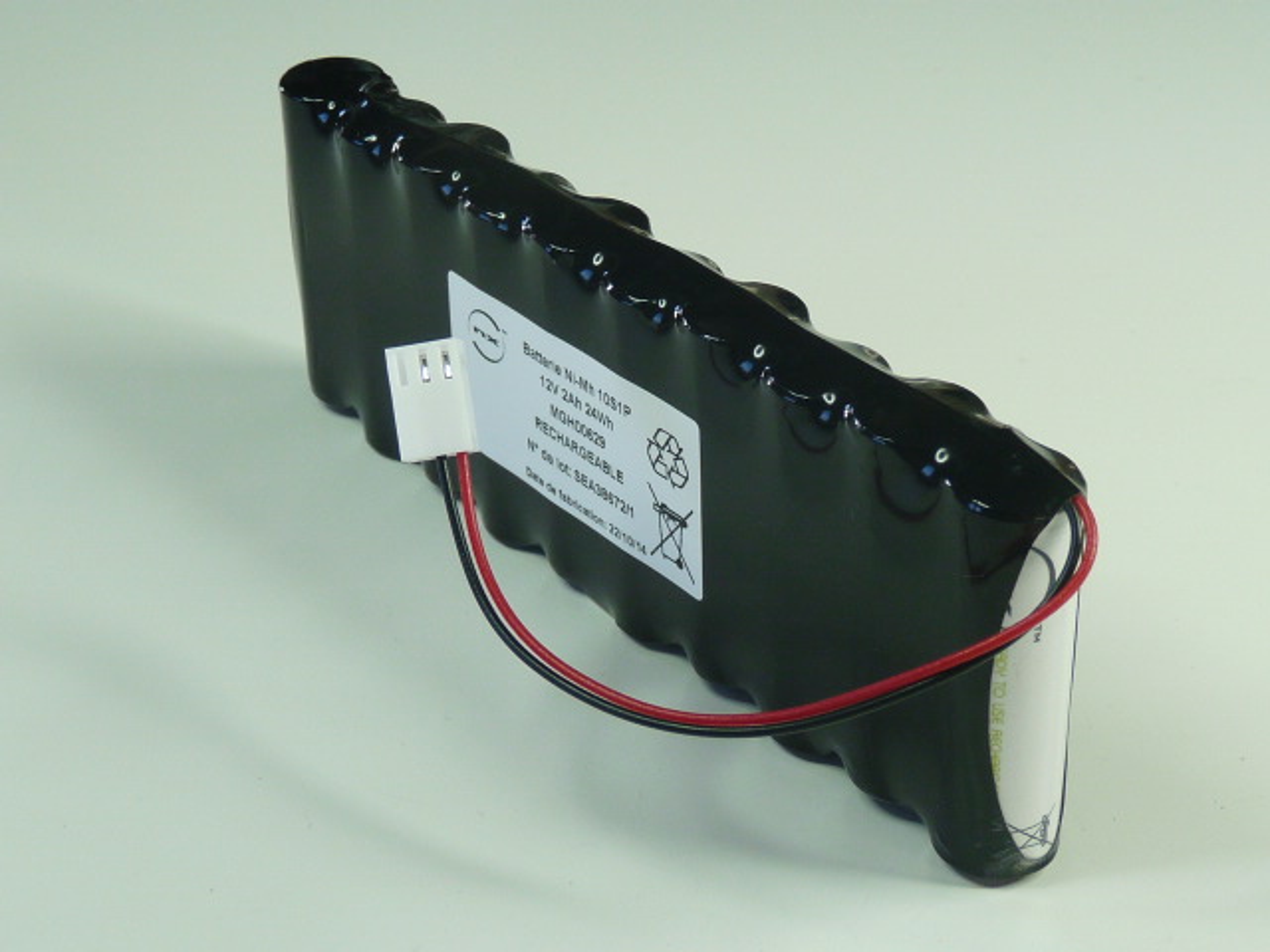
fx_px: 2642
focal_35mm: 72
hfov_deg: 27.0
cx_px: 635
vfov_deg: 20.4
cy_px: 476
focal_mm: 7.3
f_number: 3
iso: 100
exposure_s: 1/30
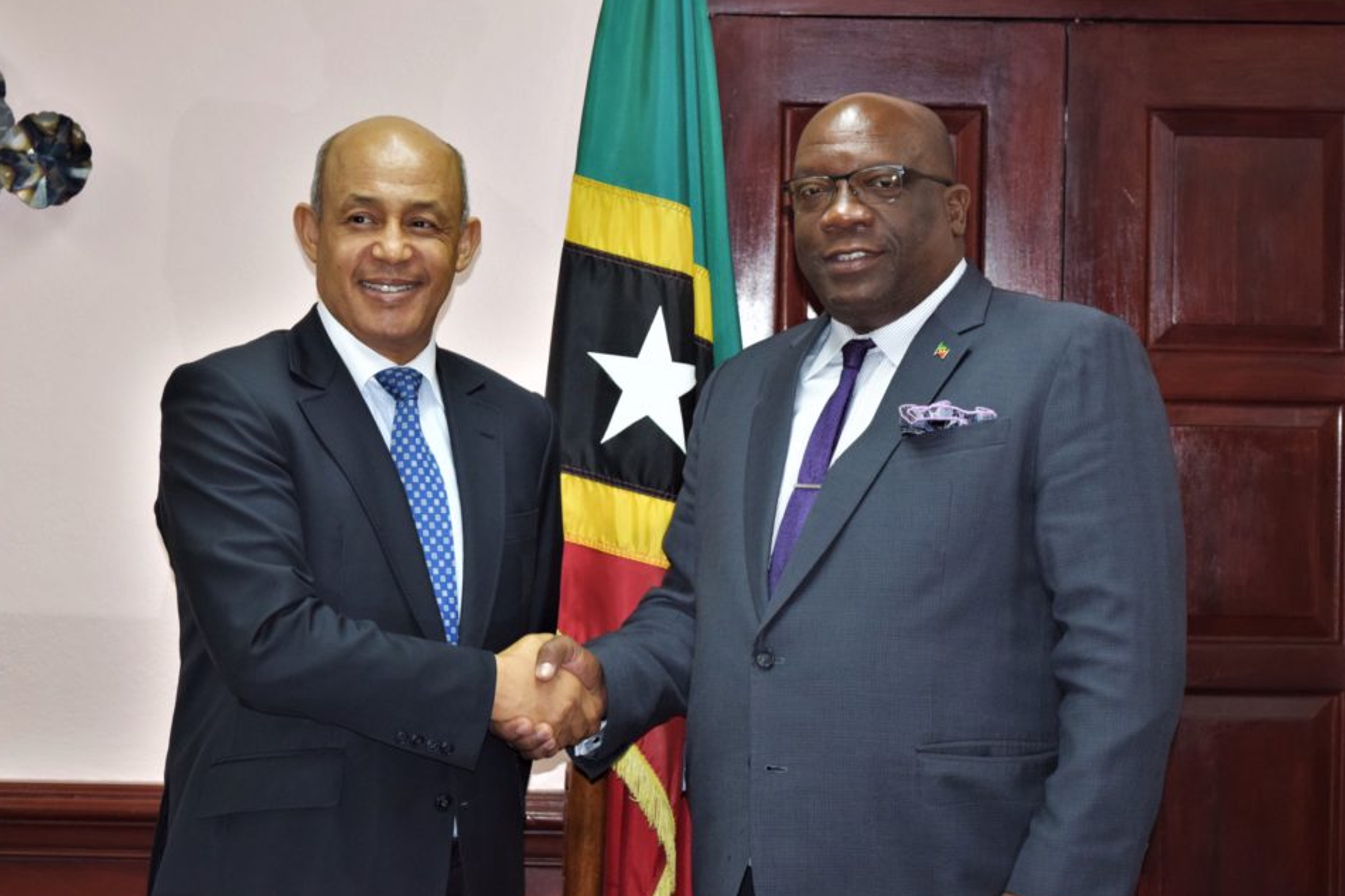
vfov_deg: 16.3
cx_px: 641
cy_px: 446
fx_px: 3138
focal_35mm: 84
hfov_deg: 24.2
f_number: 5.6
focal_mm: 52
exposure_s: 1/60
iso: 1400
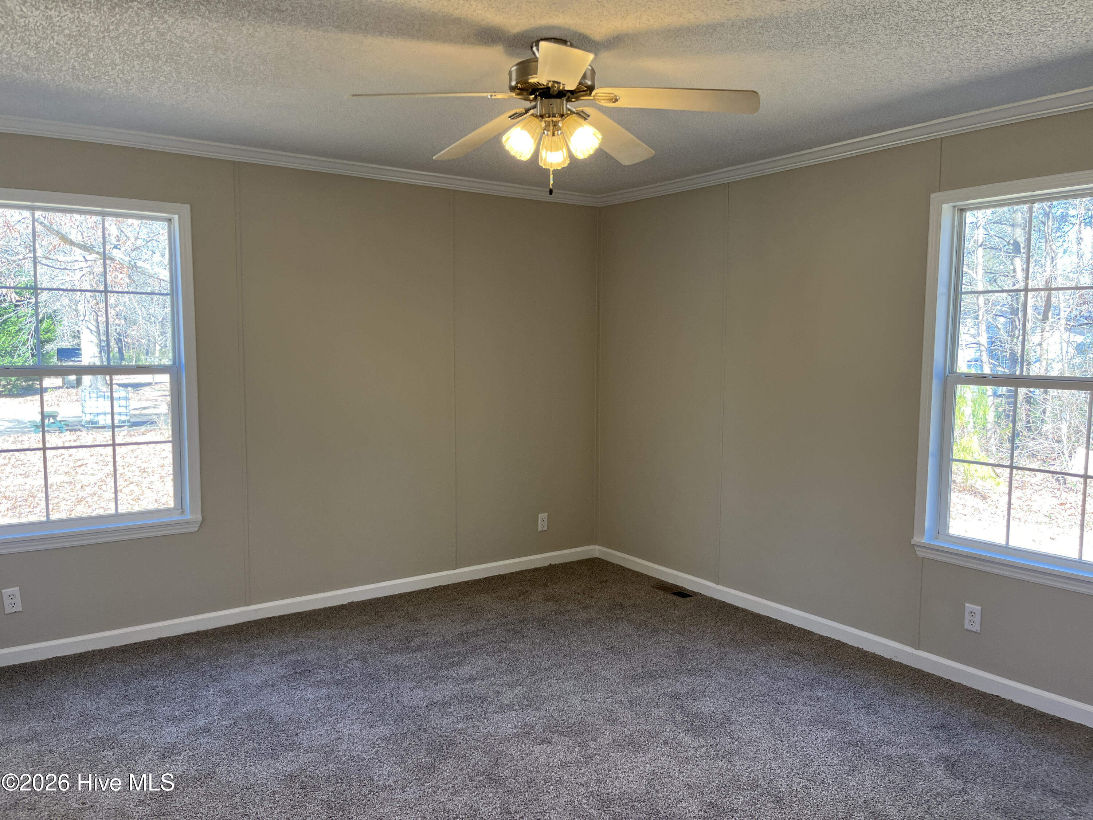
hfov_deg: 67.3
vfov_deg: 53.1
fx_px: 821
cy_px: 410
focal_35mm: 26
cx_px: 546
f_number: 1.6
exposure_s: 1/120
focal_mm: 5.1
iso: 100
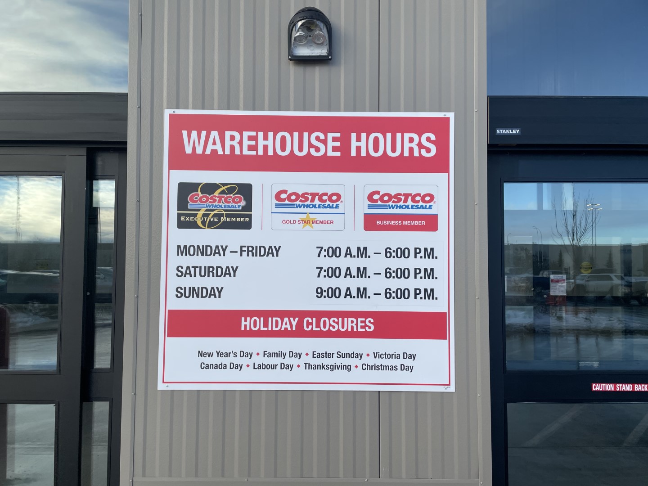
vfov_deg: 53.1
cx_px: 324
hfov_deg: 67.3
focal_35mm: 26
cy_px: 243
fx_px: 487
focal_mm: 4.2
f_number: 1.6
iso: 32
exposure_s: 1/1855
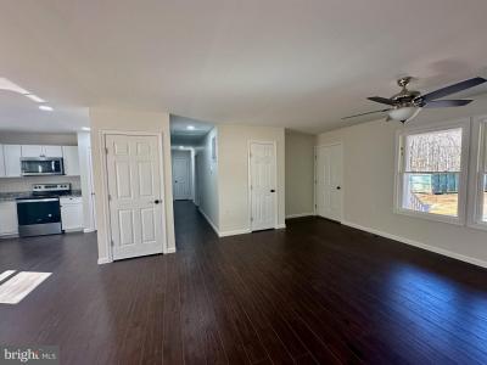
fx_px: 197
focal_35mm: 14
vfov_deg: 85.7
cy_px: 182
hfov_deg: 102.1
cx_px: 244
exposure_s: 1/120
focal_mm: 2.22
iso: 125
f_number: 2.2
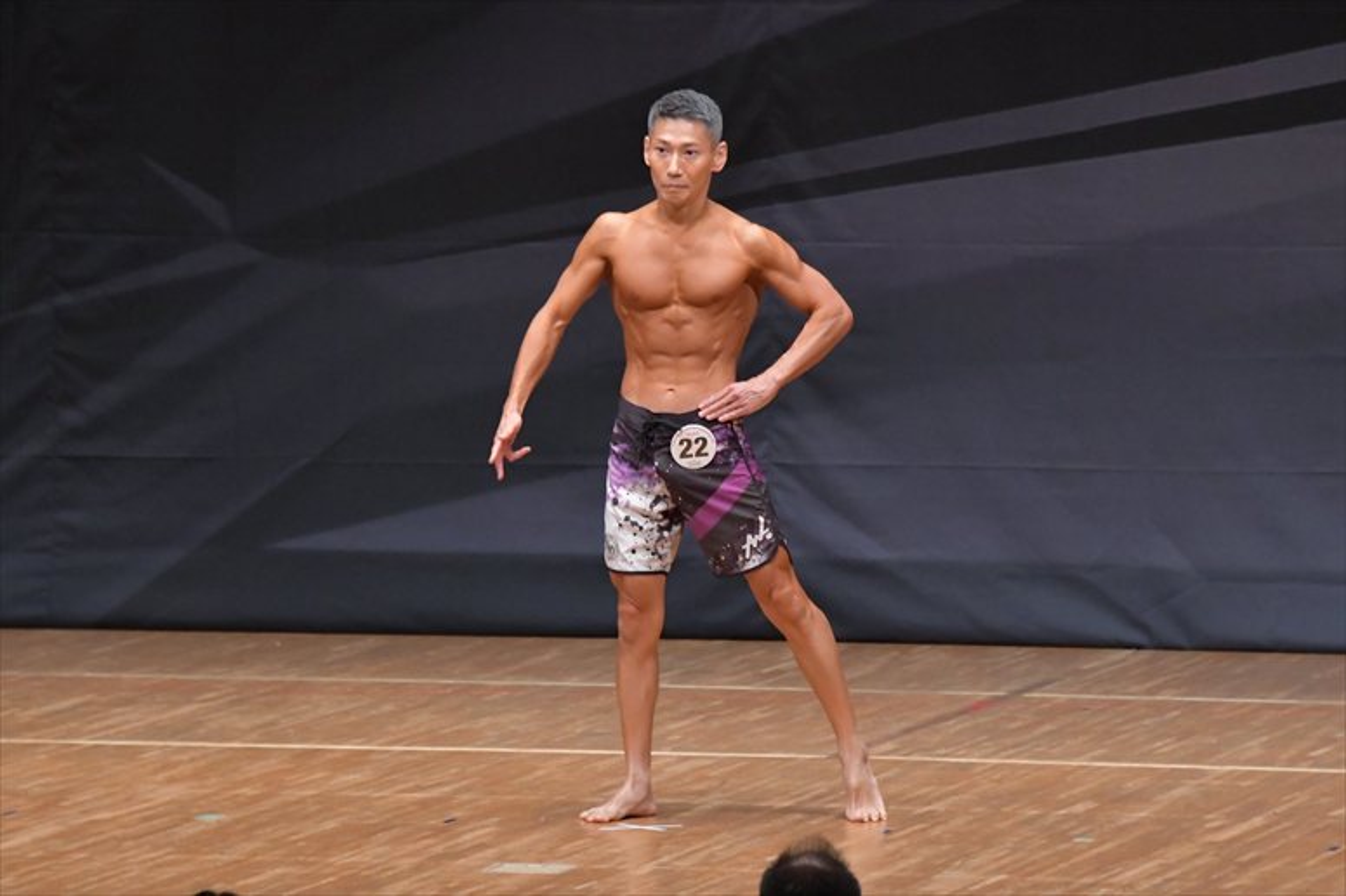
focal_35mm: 285
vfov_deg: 4.8
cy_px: 448
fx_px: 10651
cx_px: 673
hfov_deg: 7.2
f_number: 5.6
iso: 6400
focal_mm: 190
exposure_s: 1/400
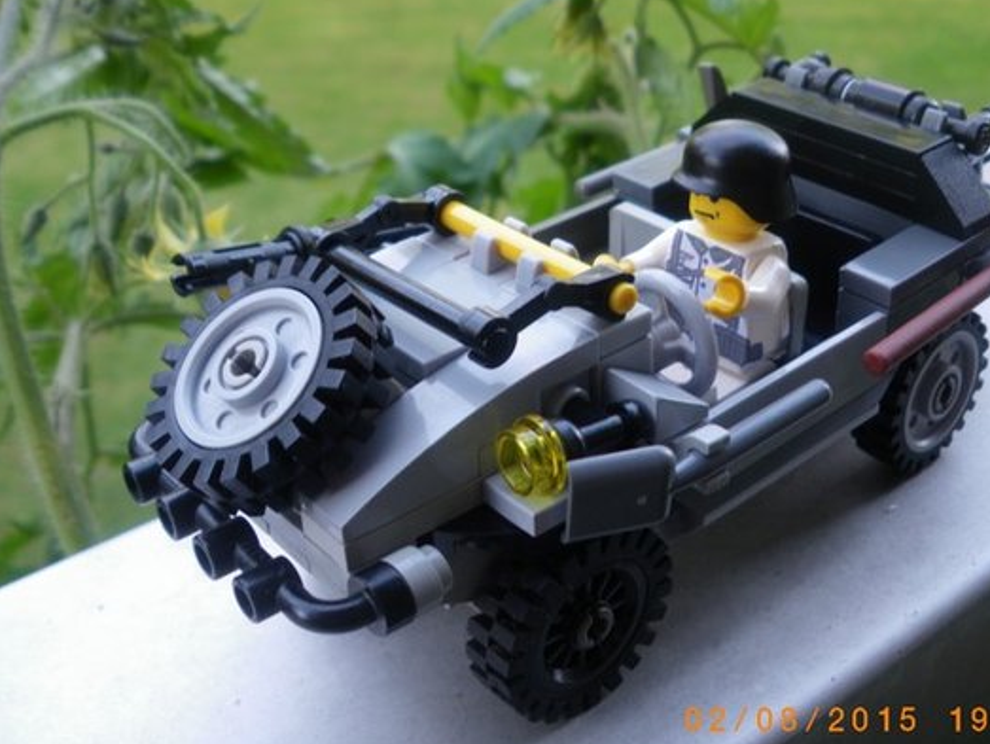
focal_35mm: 44
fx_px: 1259
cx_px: 573
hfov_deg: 42.8
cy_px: 371
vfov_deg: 32.9
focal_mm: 6.3
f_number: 3.5
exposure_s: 1/50
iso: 125
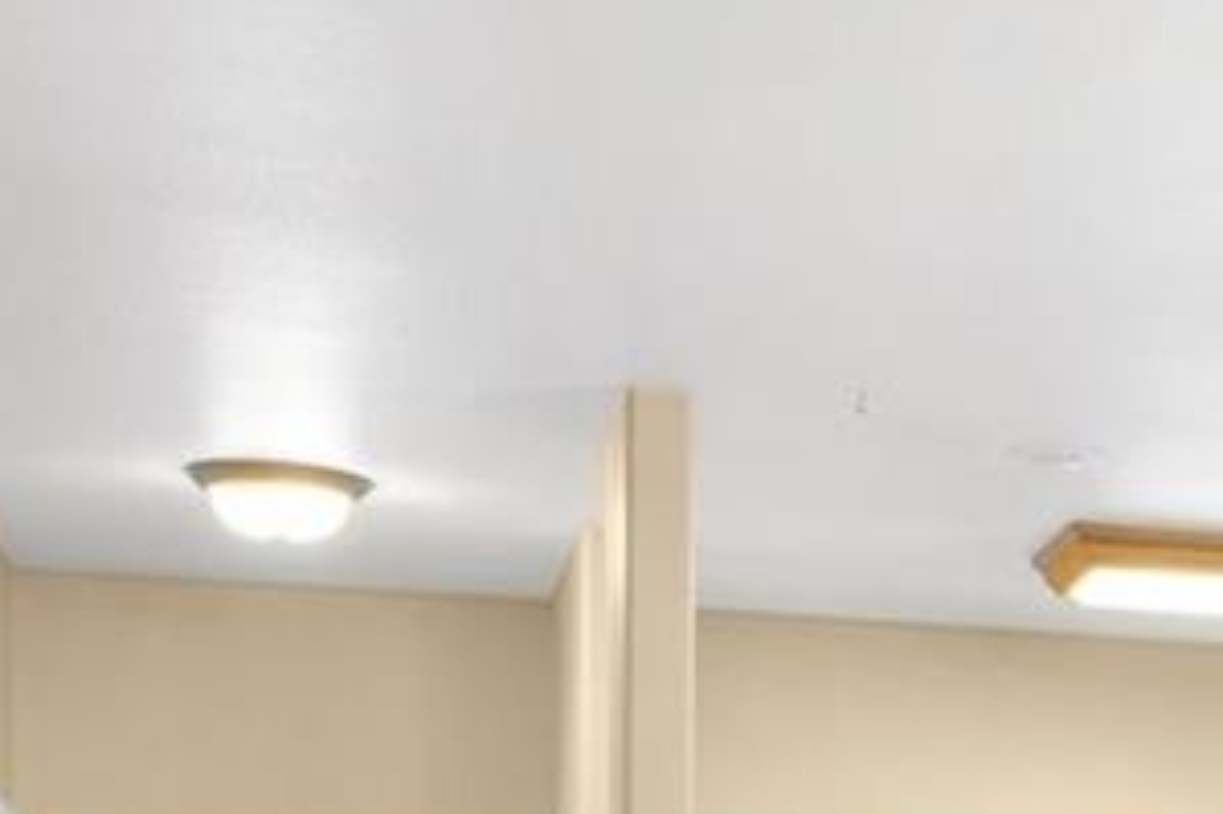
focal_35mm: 91
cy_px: 1483
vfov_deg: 13.4
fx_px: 3090
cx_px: 2143
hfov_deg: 18.2
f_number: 9
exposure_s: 1/1.25
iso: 500
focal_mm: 17
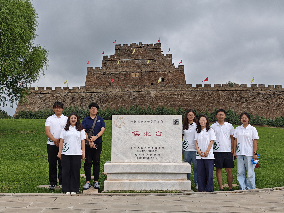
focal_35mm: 32
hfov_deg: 56.8
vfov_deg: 44.2
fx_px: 263
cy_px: 106
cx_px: 142
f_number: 1.44
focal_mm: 6.68
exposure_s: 1/2764
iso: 50
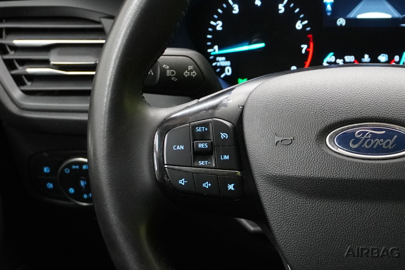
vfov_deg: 16.0
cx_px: 373
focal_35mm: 85
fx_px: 959
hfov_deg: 23.2
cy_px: 140
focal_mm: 23
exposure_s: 1/40
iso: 2500
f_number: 4
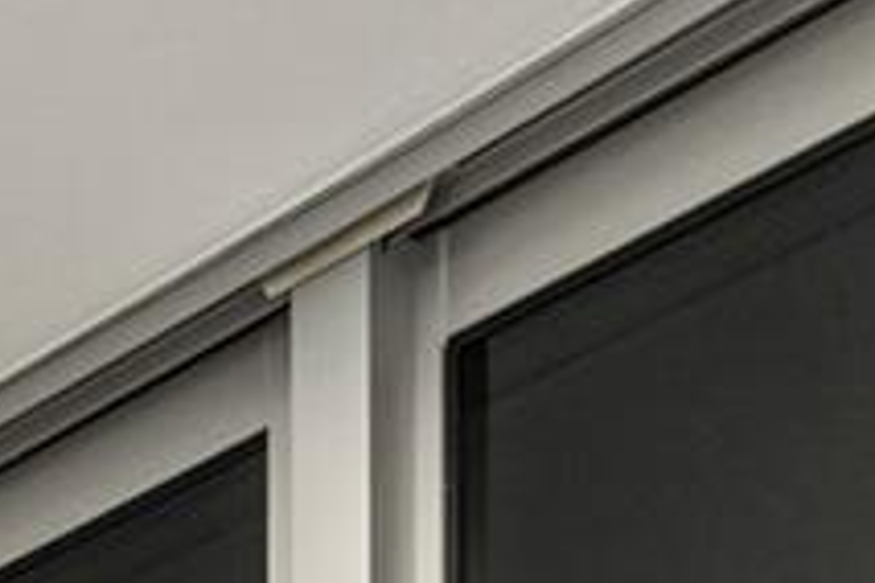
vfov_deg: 9.8
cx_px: 99
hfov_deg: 19.1
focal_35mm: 105
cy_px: 1786
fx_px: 2552
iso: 160
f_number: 8
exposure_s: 1/20
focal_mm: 14
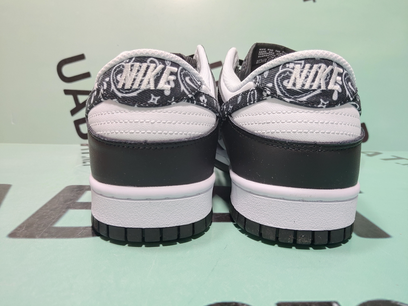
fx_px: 354
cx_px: 204
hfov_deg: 60.0
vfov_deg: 46.8
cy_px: 153
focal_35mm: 30
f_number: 1.79
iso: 50
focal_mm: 4.35
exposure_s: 1/560
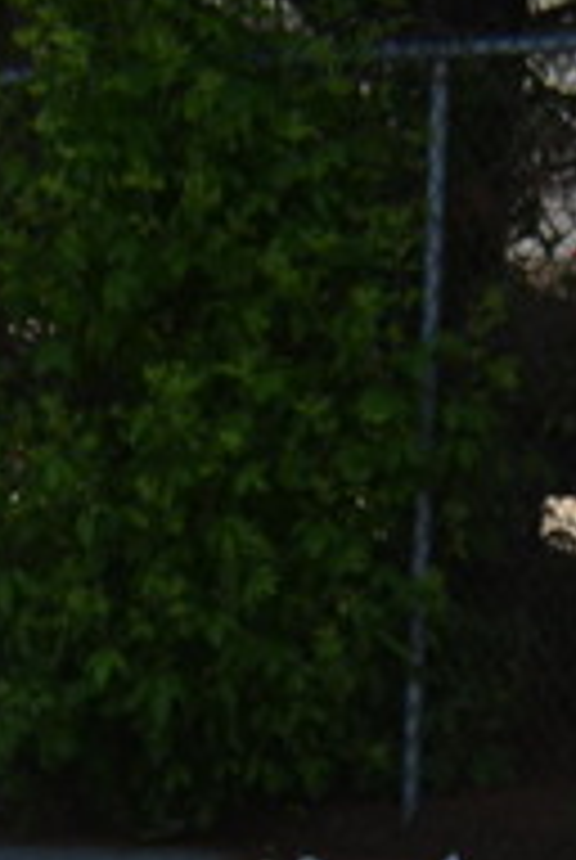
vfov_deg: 12.5
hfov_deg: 10.7
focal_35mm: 129
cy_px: 2037
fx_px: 3085
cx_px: 189
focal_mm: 18
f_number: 8
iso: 100
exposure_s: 1/250
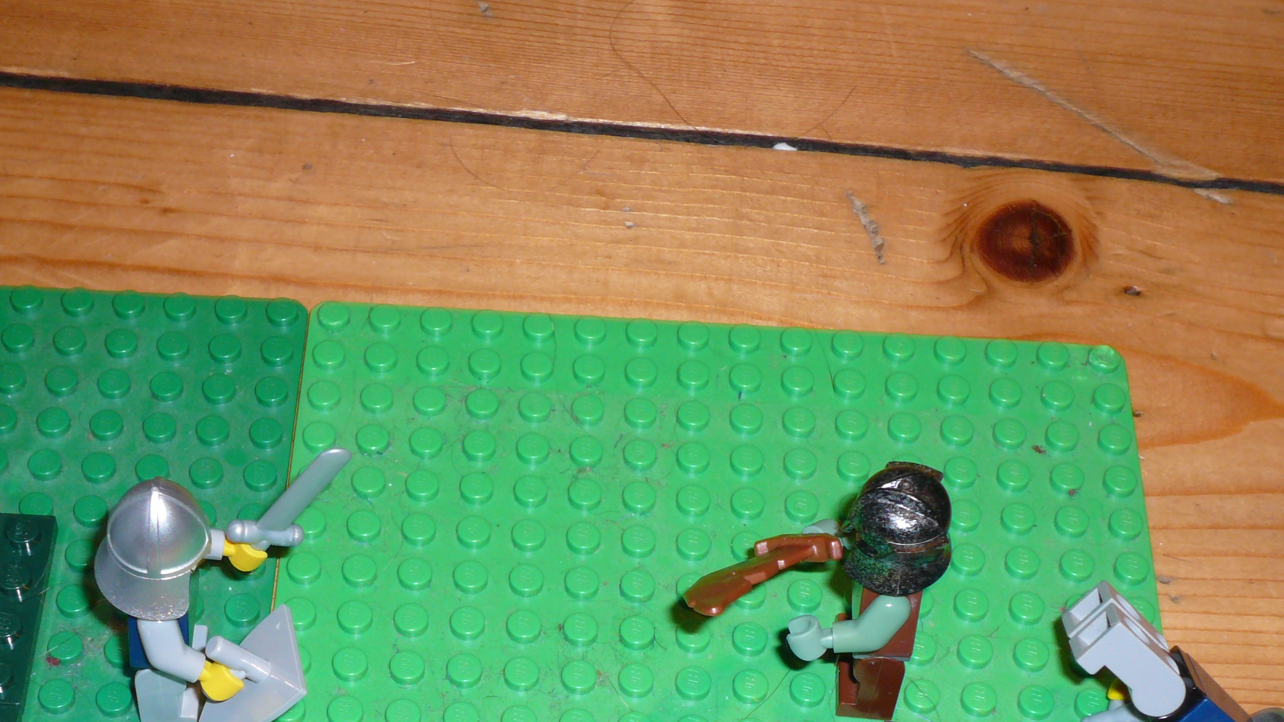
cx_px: 480
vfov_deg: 16.9
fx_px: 2417
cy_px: 576
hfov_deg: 29.6
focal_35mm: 71
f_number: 3.6
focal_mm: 8.1
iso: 100
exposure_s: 1/30
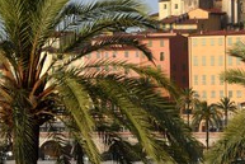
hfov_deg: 5.6
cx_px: 160
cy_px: 0
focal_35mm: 369
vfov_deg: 3.7
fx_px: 2513
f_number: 10
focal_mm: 170
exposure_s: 1/200
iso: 200
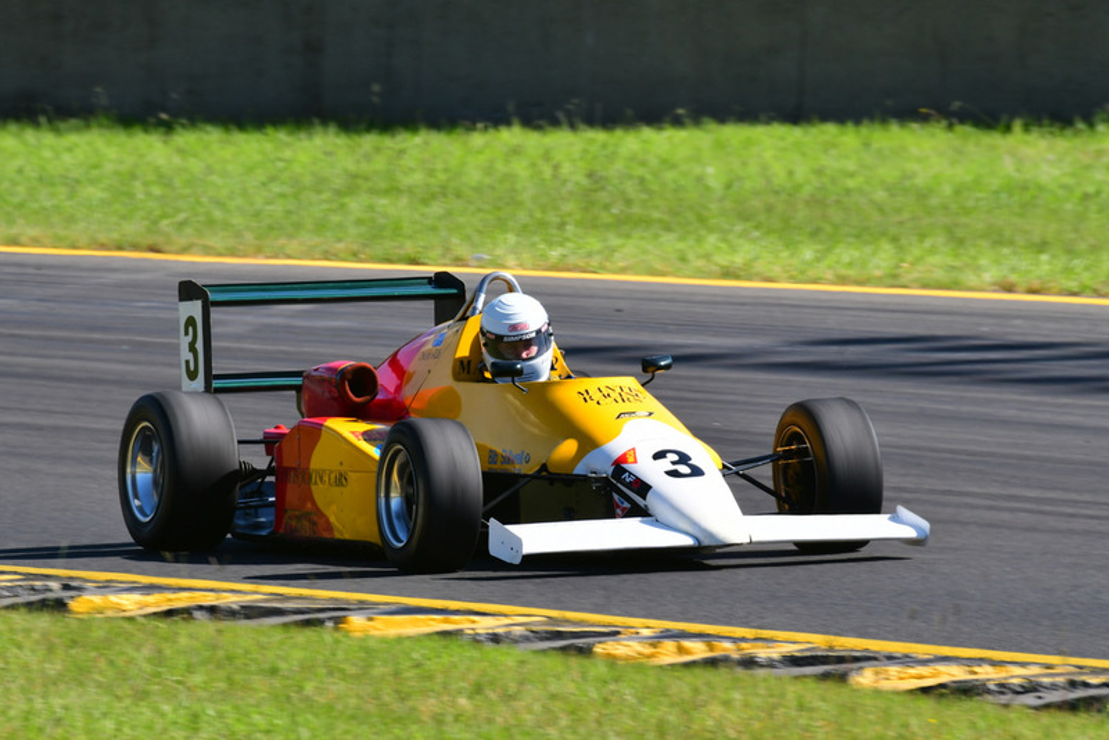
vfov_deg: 1.8
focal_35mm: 750
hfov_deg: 2.7
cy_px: 370
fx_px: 23111
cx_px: 554
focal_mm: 500
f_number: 11
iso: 400
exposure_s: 1/400
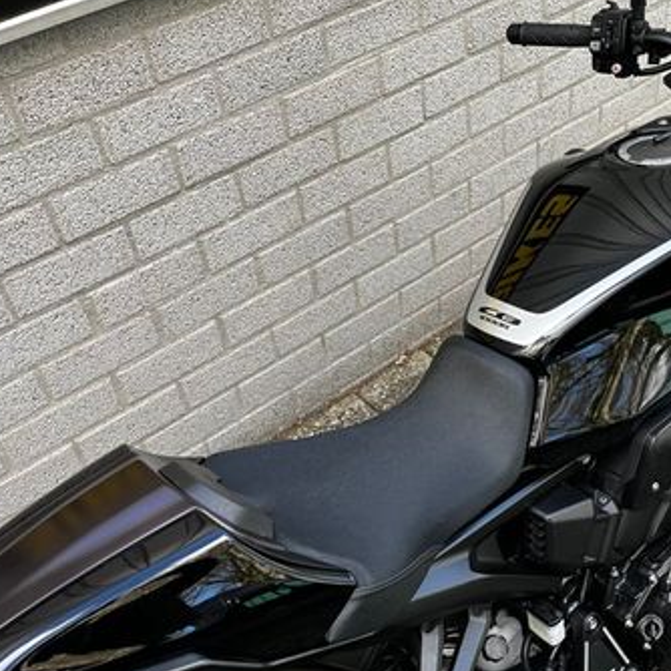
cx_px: 484
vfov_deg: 38.0
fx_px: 965
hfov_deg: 37.6
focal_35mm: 44
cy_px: 440
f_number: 1.6
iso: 40
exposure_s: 1/162
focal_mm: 5.1
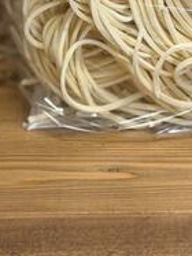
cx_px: 139
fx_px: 1236
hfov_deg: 8.9
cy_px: -181
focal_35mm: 167
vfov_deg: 11.2
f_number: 1.78
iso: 80
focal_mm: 6.76
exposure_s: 1/100
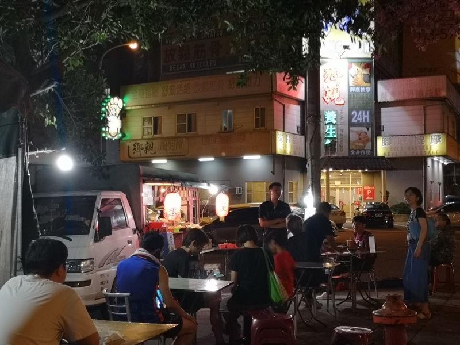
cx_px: 230
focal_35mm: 49
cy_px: 172
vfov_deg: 29.7
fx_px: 651
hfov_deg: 38.9
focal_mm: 3.95
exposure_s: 1/30
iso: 320
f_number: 1.8
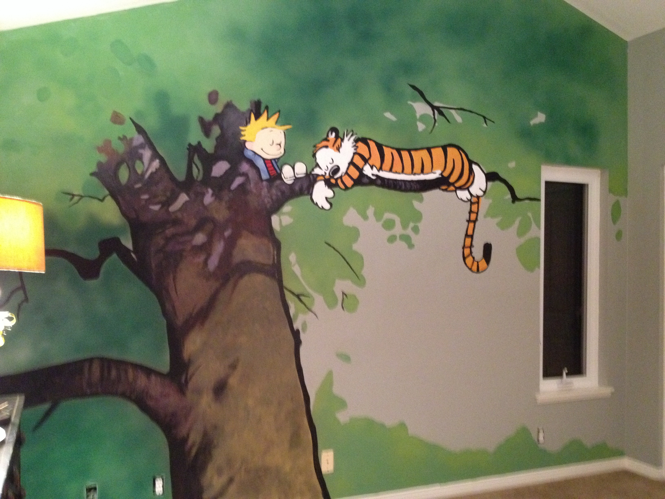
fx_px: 672
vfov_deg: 40.7
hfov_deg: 52.6
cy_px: 250
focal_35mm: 35
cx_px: 332
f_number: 2.4
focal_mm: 4.28
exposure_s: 1/15
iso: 500
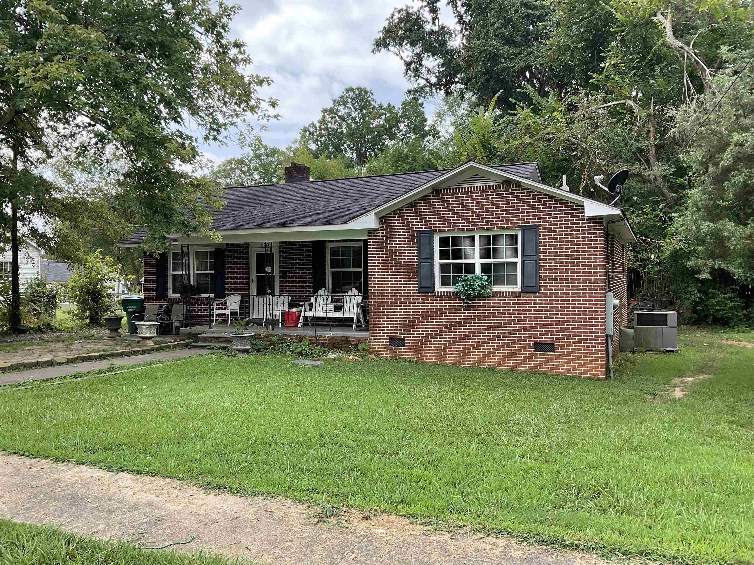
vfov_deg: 48.2
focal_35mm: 29
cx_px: 377
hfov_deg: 61.7
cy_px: 282
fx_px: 632
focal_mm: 3
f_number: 1.8
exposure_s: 1/409
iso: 16
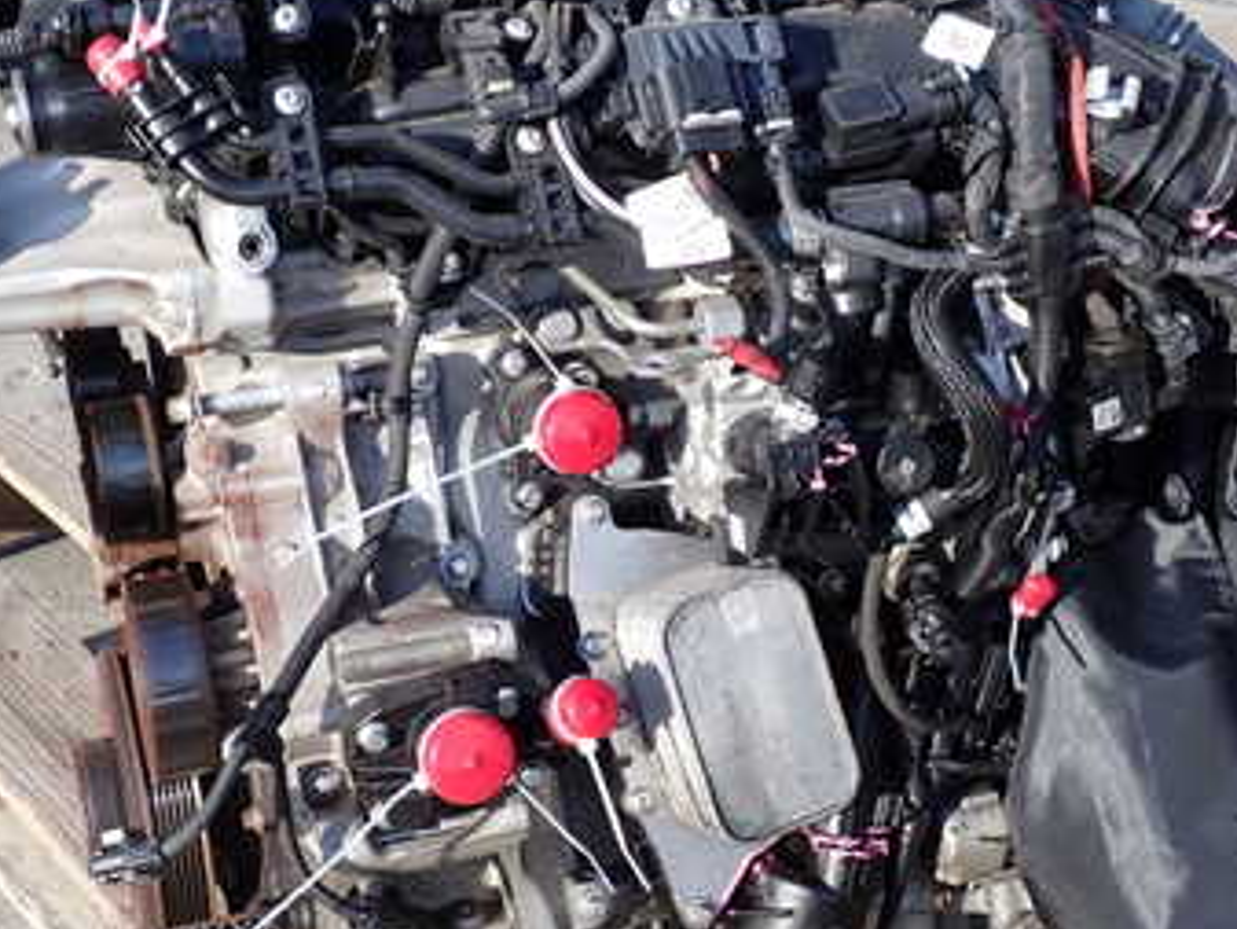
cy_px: 448
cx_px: 602
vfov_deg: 25.7
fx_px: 2038
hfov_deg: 33.8
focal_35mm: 57
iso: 100
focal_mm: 5.79
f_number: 3.2
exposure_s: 1/320
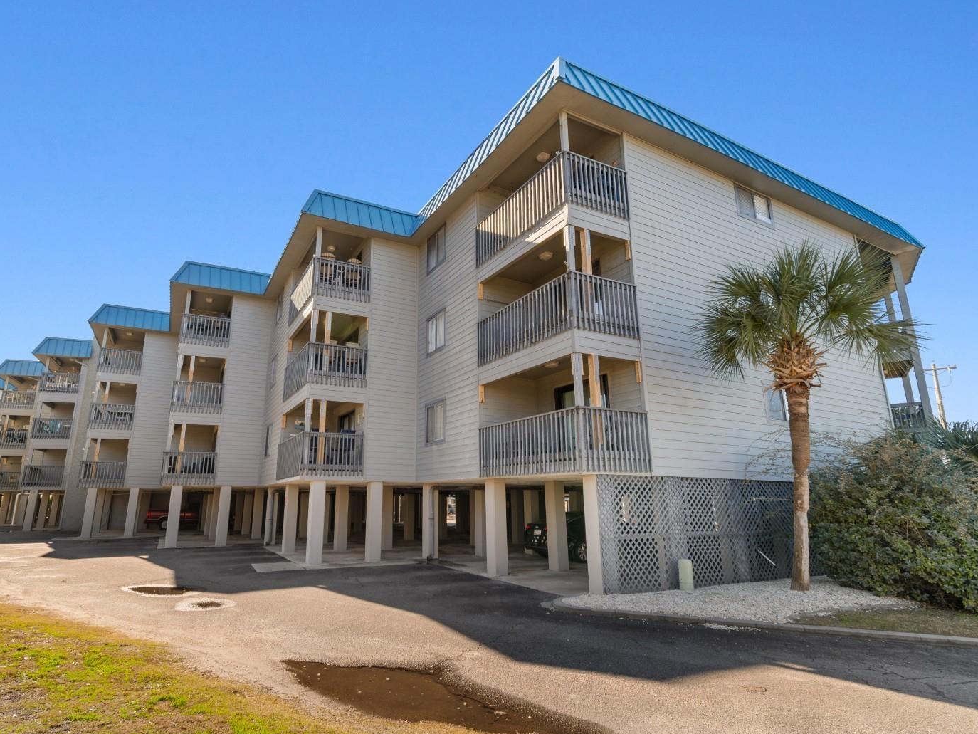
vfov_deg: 74.7
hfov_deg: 90.6
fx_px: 480
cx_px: 427
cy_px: 384
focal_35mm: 17
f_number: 4.5
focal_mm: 10
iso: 100
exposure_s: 1/80
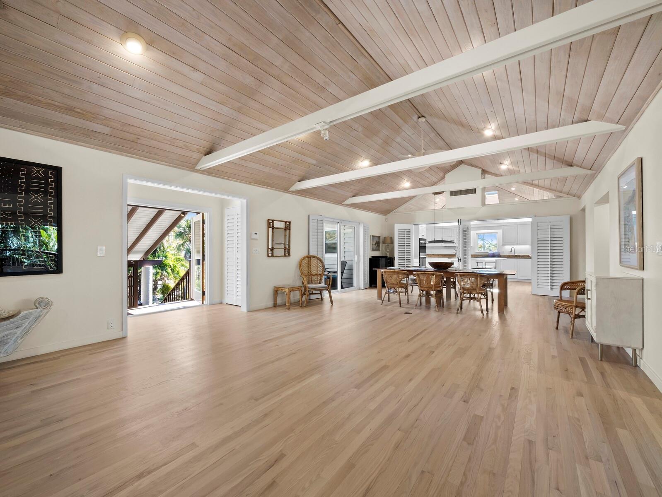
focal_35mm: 14
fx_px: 268
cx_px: 331
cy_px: 248
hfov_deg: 102.0
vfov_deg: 85.7
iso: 320
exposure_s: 1/2.5
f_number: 13
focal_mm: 7
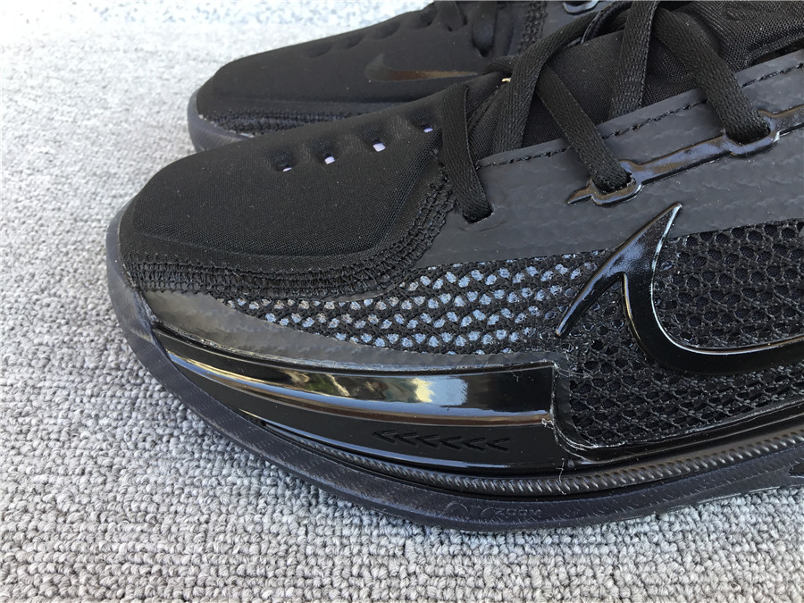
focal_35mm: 31
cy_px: 302
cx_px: 402
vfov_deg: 45.4
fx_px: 720
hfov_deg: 58.4
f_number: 2.4
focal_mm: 3.3
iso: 25
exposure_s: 1/50
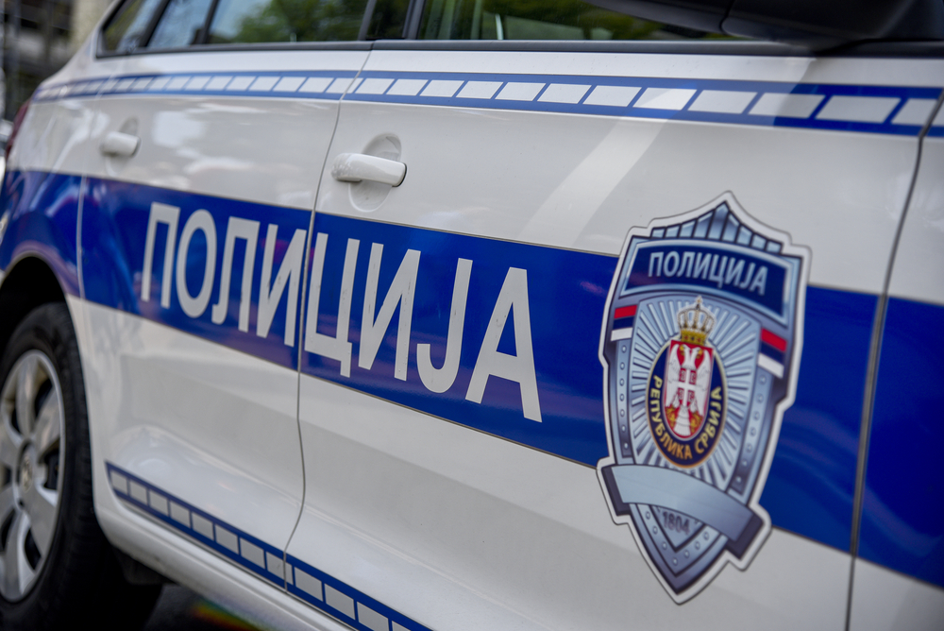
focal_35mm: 78
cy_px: 316
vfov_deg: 17.5
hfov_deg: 26.0
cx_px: 472
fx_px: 2046
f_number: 4
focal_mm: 78
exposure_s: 1/1600
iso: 200
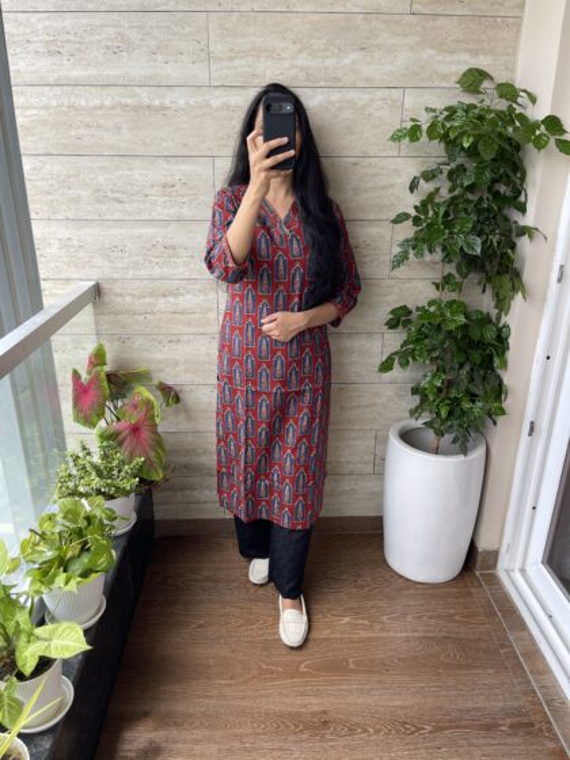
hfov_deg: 54.9
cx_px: 285
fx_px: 549
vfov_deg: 69.4
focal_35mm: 25
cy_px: 380
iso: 32
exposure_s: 1/615
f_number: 1.6
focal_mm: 5.1
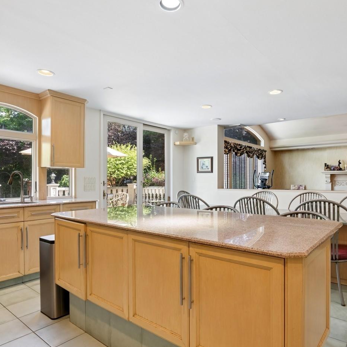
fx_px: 250
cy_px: 180
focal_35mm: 22
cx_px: 191
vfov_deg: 69.6
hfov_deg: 69.5
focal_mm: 15
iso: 640
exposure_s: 1/20
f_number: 14
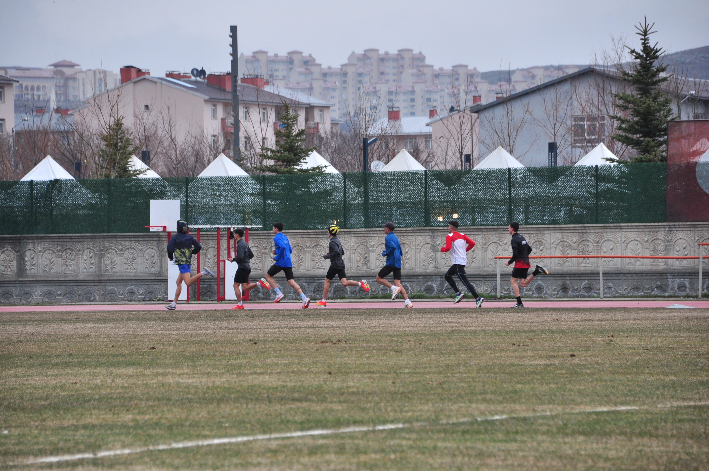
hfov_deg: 9.8
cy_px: 236
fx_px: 4131
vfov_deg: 6.5
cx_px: 354
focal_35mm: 210
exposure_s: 1/320
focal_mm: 140
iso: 400
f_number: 6
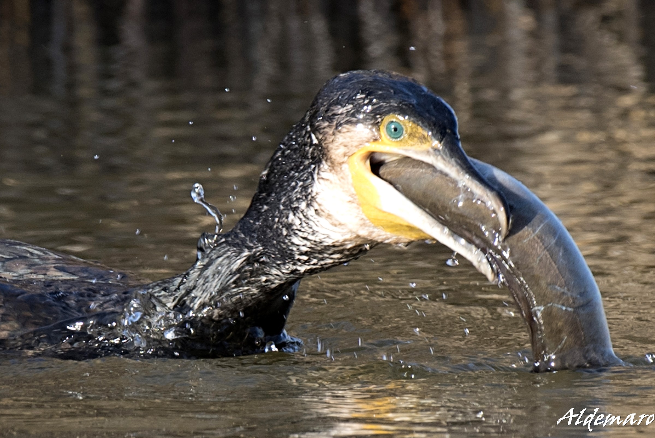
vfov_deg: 2.8
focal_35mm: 500
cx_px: 328
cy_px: 219
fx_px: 9102
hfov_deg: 4.1
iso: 400
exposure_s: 1/400
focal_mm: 500
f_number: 8
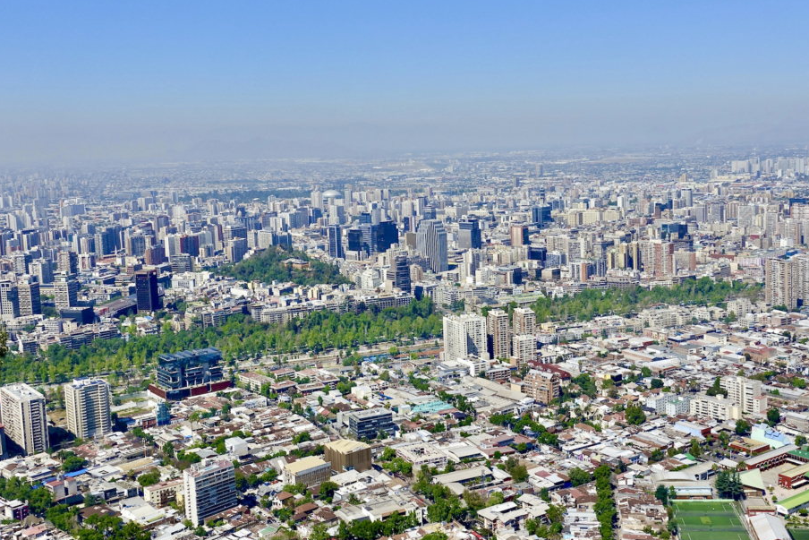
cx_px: 438
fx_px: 921
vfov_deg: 32.6
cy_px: 240
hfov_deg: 47.4
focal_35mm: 41
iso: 125
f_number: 5.6
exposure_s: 1/100
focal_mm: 13.34
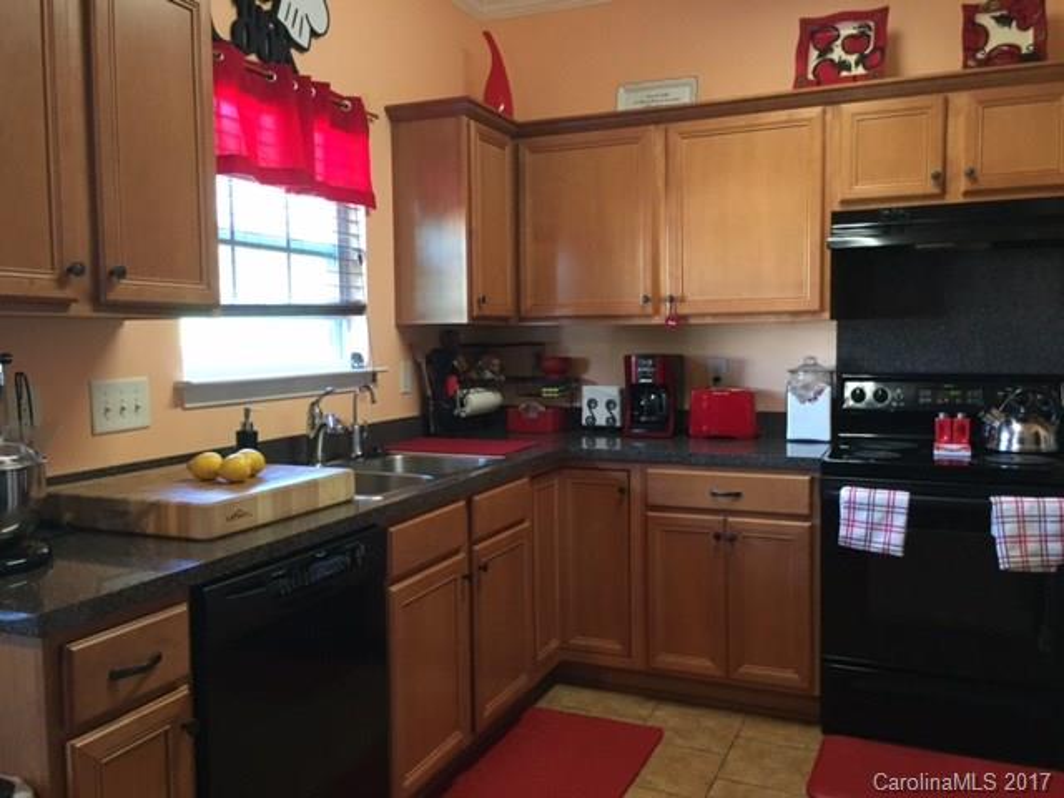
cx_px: 532
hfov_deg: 61.7
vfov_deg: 48.2
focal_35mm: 29
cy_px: 399
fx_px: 891
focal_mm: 4.15
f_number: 2.2
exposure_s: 1/30
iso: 160
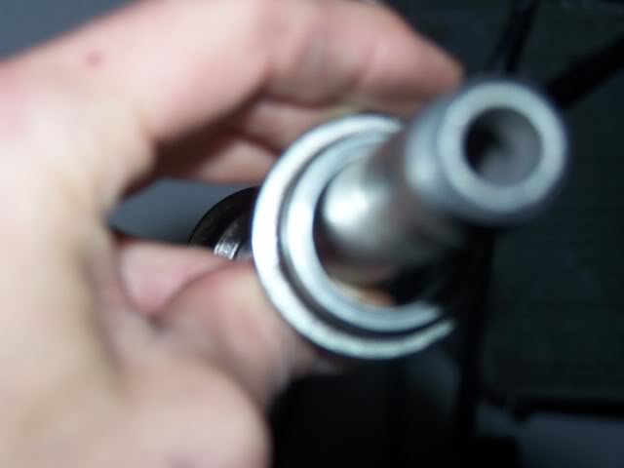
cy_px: 234
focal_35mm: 128
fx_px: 2307
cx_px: 312
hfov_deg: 15.4
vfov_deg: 11.6
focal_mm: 21.2
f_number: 3.3
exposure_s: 1/100
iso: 80
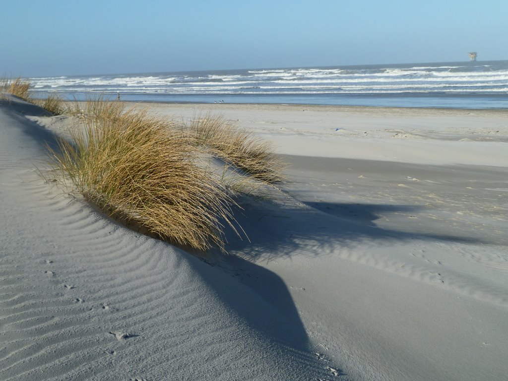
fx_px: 866
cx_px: 254
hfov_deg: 32.7
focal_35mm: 59
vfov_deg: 24.8
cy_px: 190
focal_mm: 9.7
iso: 80
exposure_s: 1/500
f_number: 5
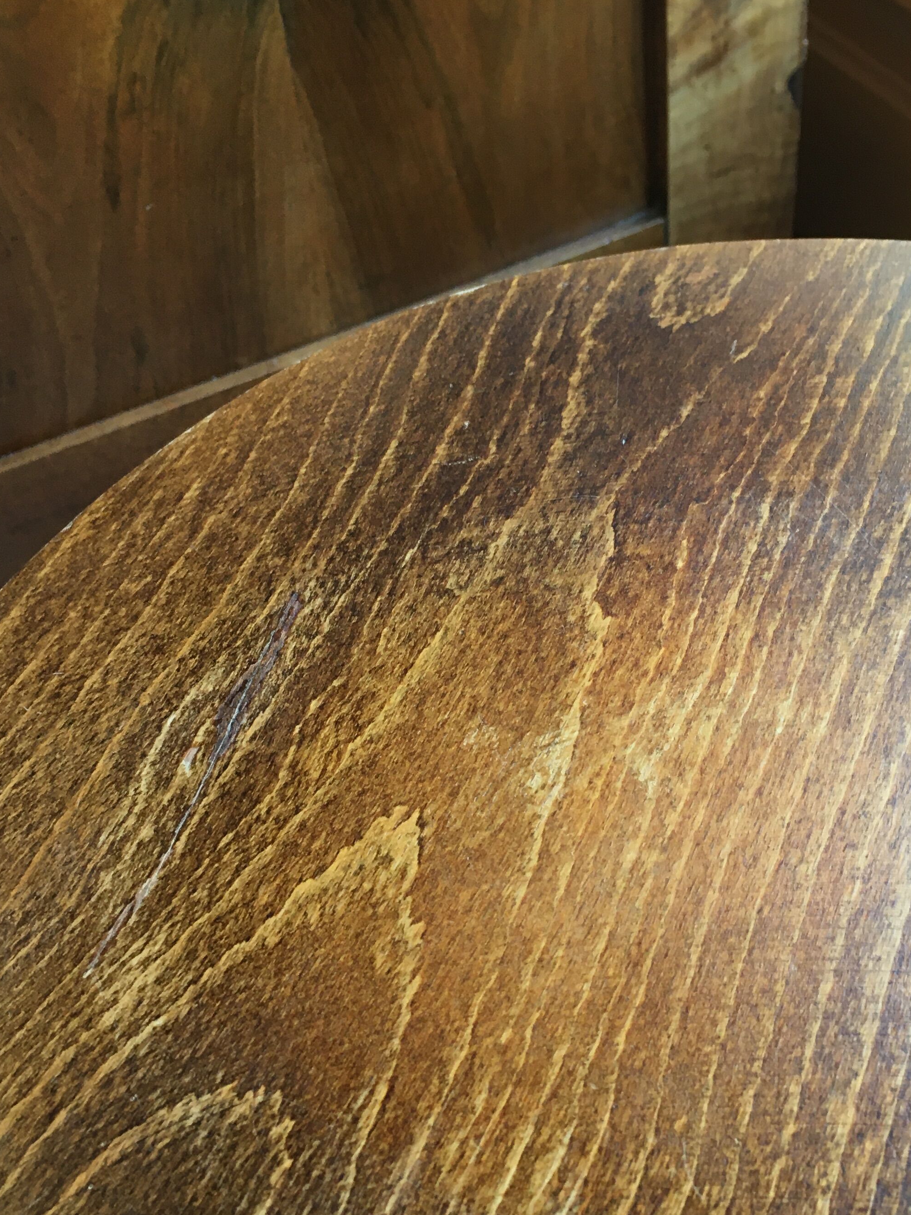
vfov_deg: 42.7
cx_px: 511
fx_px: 1544
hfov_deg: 32.8
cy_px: 730
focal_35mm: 44
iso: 100
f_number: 2.2
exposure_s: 1/33
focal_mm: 4.15
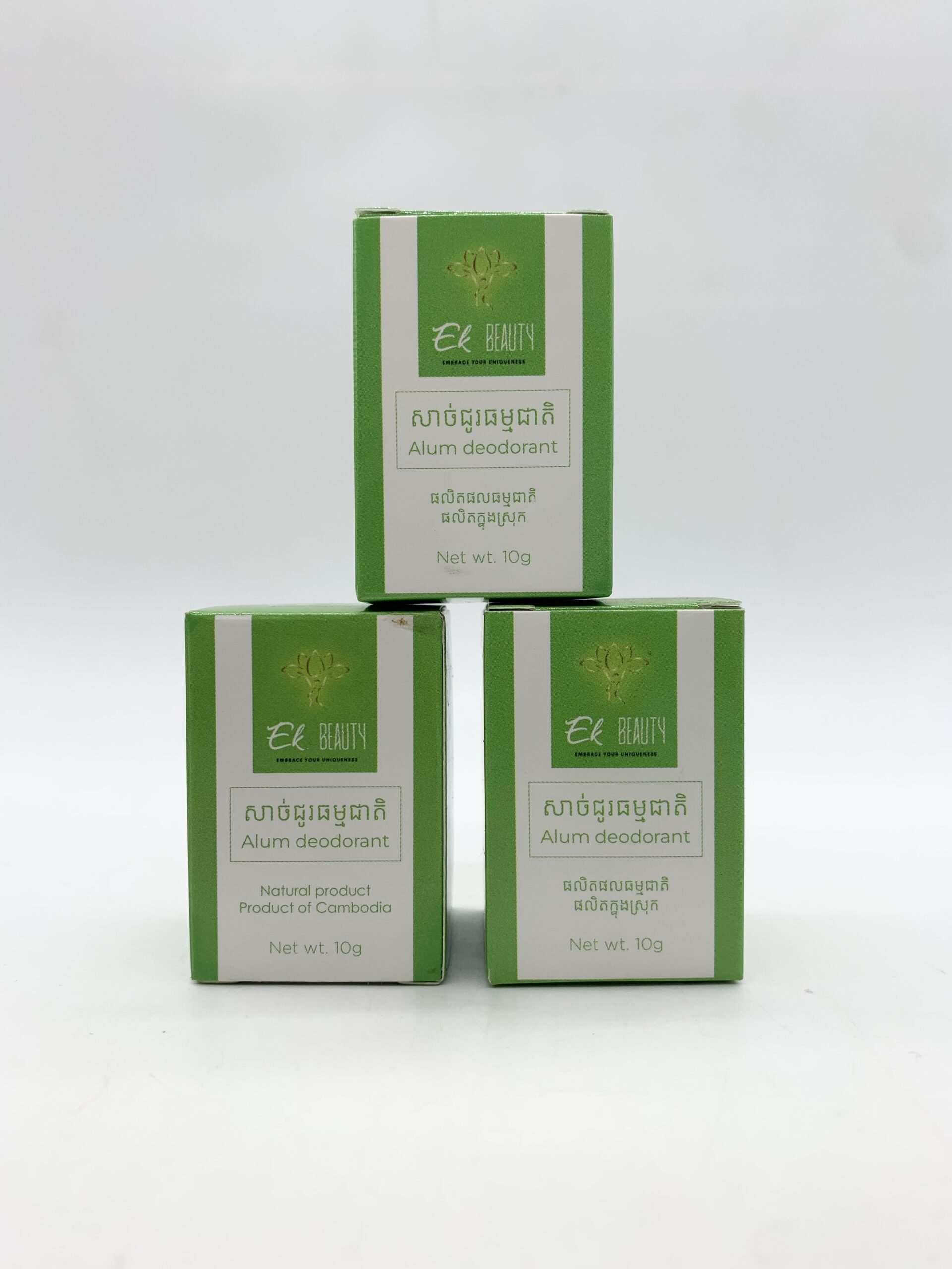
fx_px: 953
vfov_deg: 67.3
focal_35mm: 26
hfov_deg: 53.1
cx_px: 476
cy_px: 634
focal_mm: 4.25
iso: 25
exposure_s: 1/716
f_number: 1.8
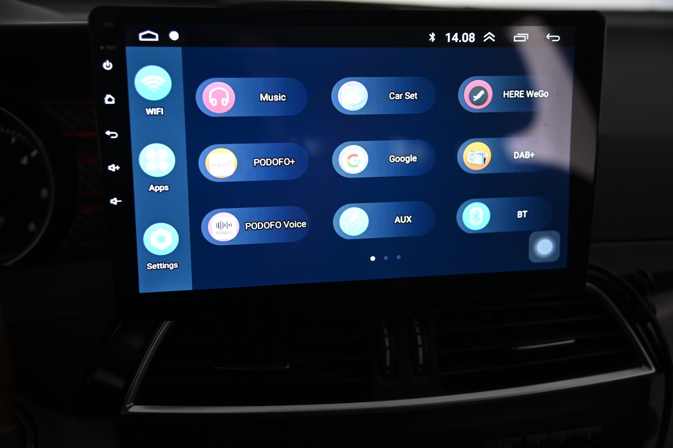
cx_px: 336
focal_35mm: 44
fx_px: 822
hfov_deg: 44.5
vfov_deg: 30.5
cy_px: 224
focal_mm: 44
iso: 2000
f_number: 4
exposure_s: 1/160
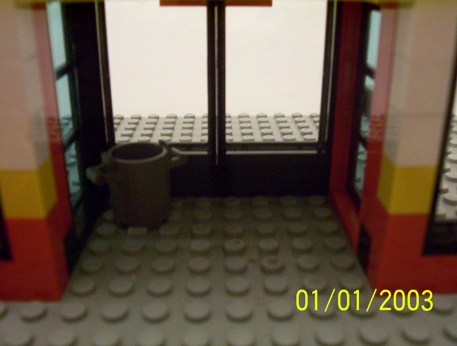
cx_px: 228
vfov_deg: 33.8
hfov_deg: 43.7
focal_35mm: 43
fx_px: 570
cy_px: 173
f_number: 2.73
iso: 200
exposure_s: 1/8
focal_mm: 5.77
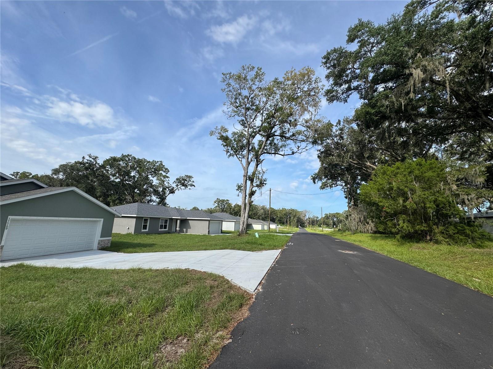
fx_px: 199
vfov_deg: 85.7
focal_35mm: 14
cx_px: 246
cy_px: 184
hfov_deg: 102.1
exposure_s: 1/2494
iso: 50
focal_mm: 2.22
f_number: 2.2
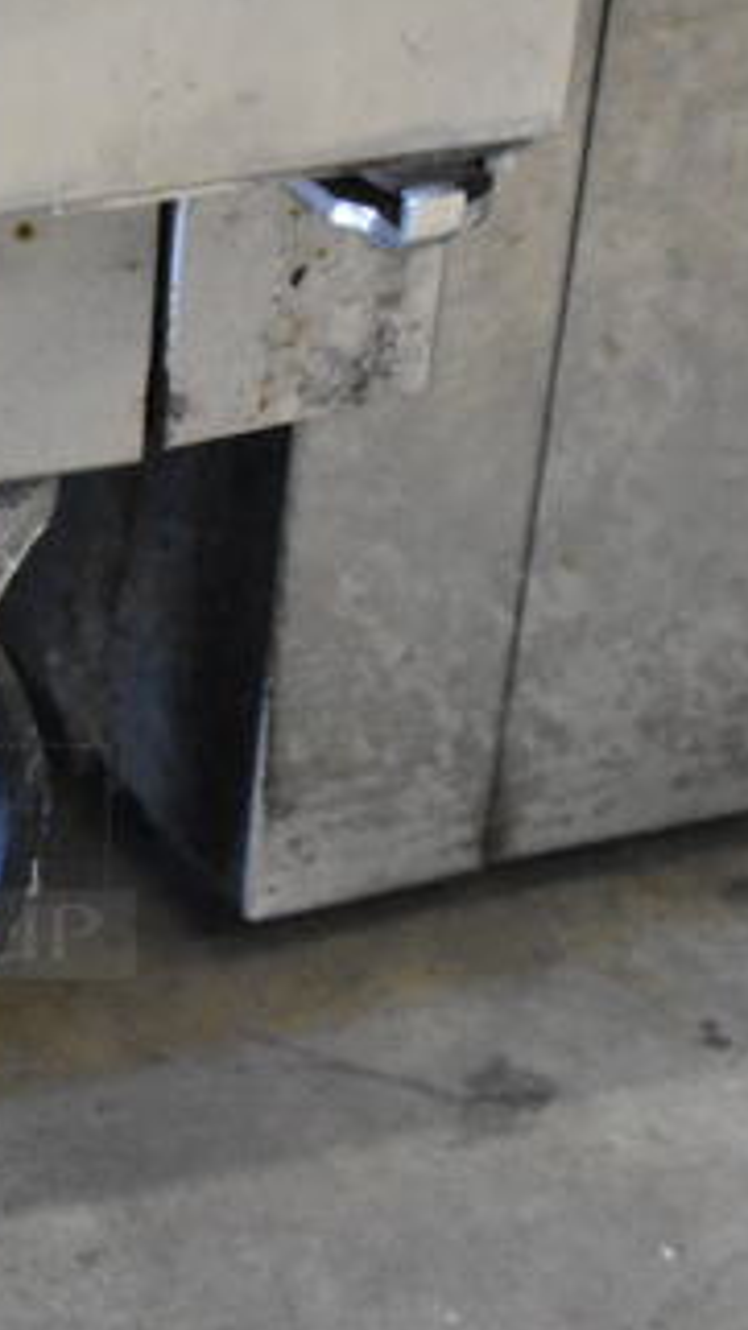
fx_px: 5786
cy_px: 760
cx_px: -322
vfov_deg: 13.1
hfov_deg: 7.3
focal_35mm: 164
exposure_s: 1/100
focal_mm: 55
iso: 12800
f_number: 5.6
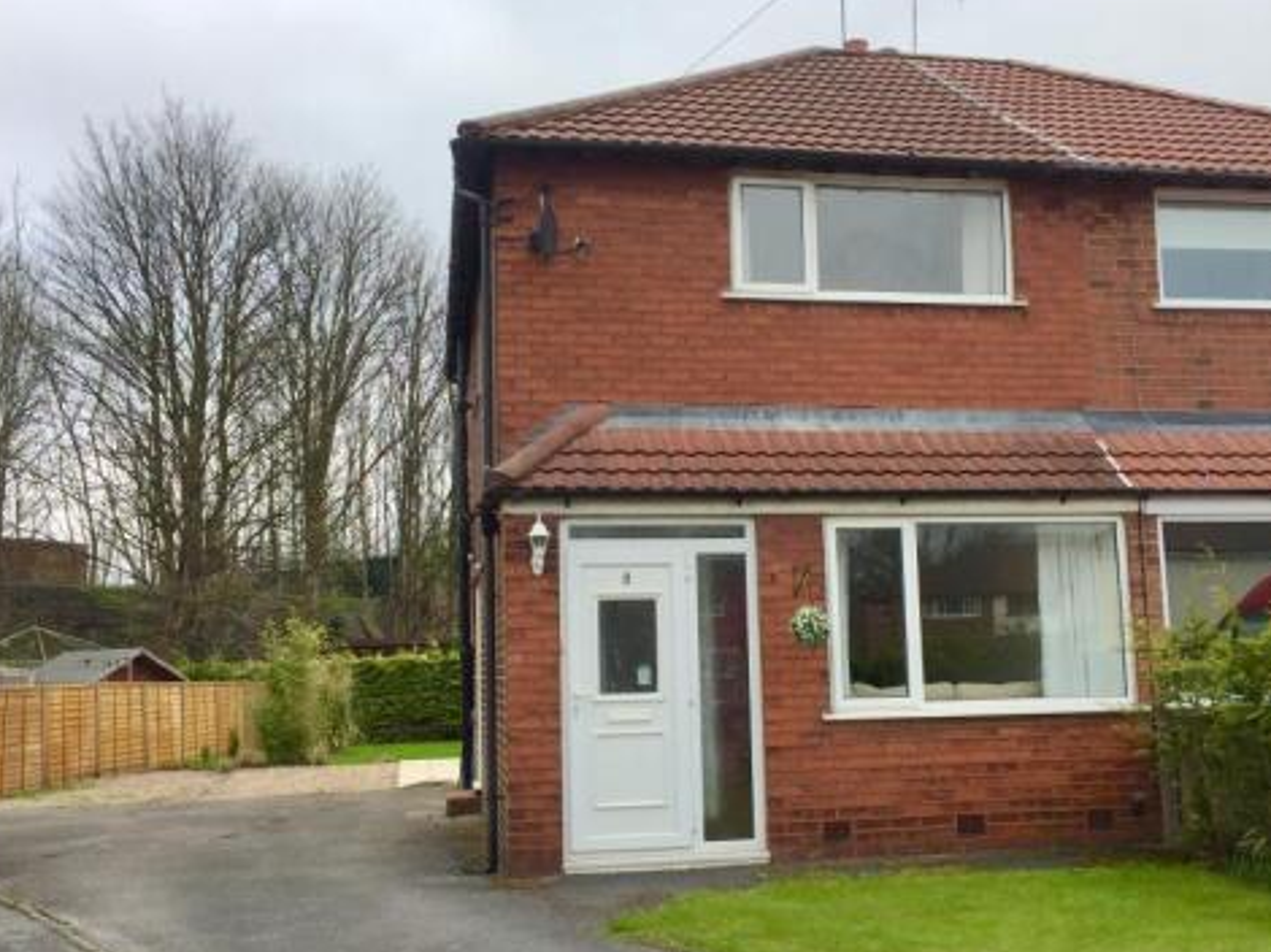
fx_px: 1321
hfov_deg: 51.3
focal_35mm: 36
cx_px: 672
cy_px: 515
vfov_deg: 39.6
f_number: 2.2
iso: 32
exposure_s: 1/732
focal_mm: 4.15
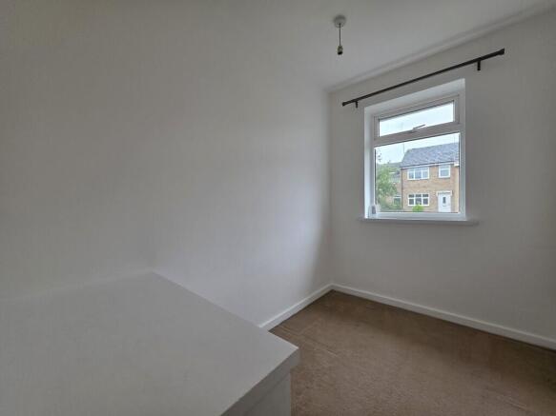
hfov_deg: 106.2
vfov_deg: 89.9
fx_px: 209
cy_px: 208
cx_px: 278
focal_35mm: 13
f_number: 1.9
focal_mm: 2.2
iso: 80
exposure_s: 1/100
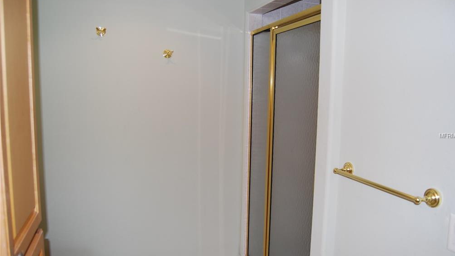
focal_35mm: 29
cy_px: 136
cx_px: 232
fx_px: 350
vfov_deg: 40.2
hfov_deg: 66.1
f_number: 3.5
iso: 200
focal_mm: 18
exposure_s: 1/60
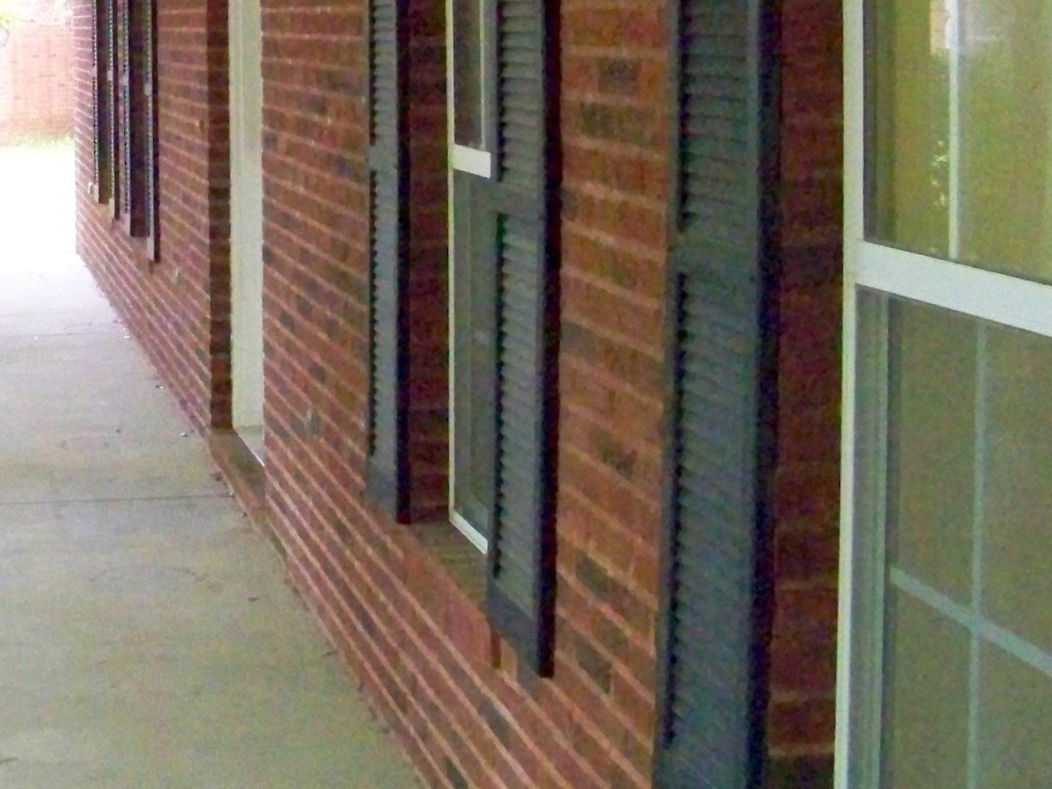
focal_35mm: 75
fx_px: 2279
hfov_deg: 24.3
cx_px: -104
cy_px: 108
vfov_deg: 19.3
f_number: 2.8
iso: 1600
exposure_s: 1/400
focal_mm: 5.85
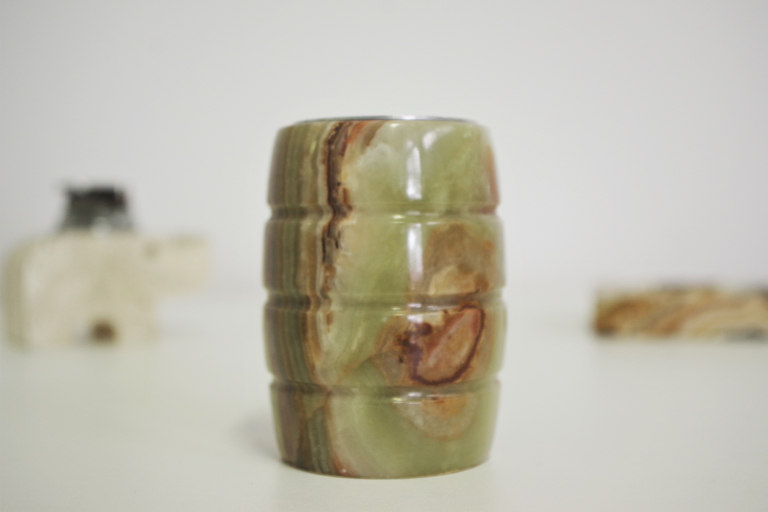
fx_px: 1045
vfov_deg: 27.5
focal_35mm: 49
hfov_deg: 40.3
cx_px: 384
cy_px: 256
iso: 400
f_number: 4
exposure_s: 1/60
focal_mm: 32.5
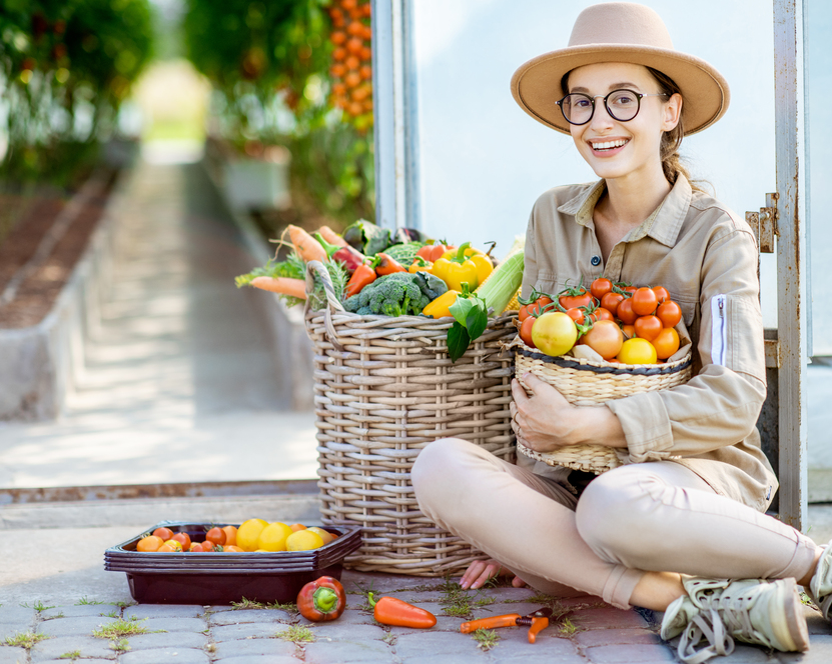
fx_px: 2363
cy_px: 332
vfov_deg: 16.0
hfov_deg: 20.0
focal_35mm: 96
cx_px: 468
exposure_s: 1/2500
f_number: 2.2
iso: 250
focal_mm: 85
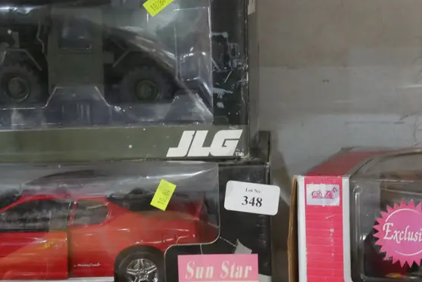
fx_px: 938
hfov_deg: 25.2
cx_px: 279
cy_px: 135
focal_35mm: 80
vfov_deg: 17.1
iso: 3200
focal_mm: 21
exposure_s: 1/60
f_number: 4.6
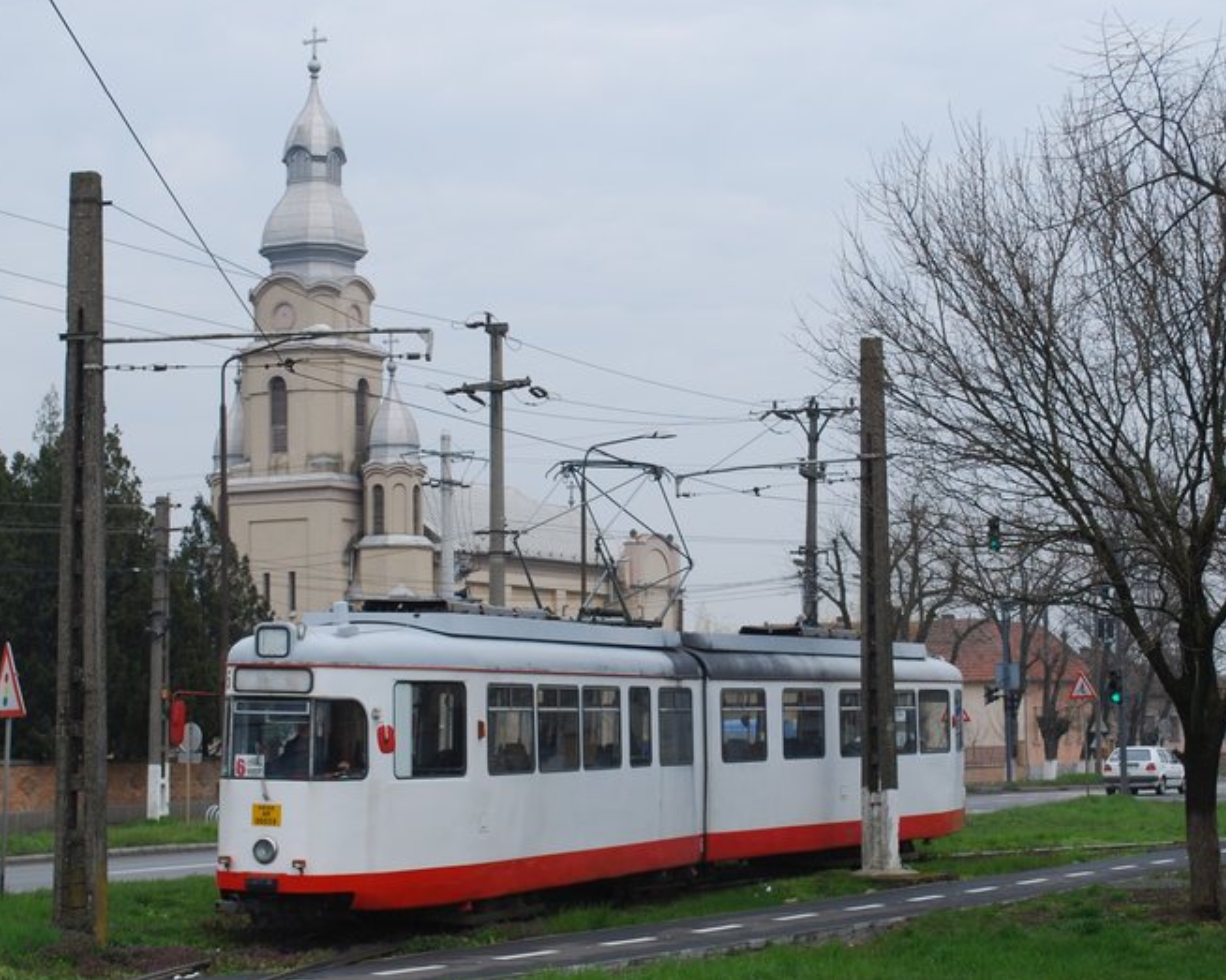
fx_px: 2249
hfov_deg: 30.5
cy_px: 486
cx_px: 632
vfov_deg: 24.6
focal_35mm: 62
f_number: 5.6
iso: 100
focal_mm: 36
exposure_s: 1/125
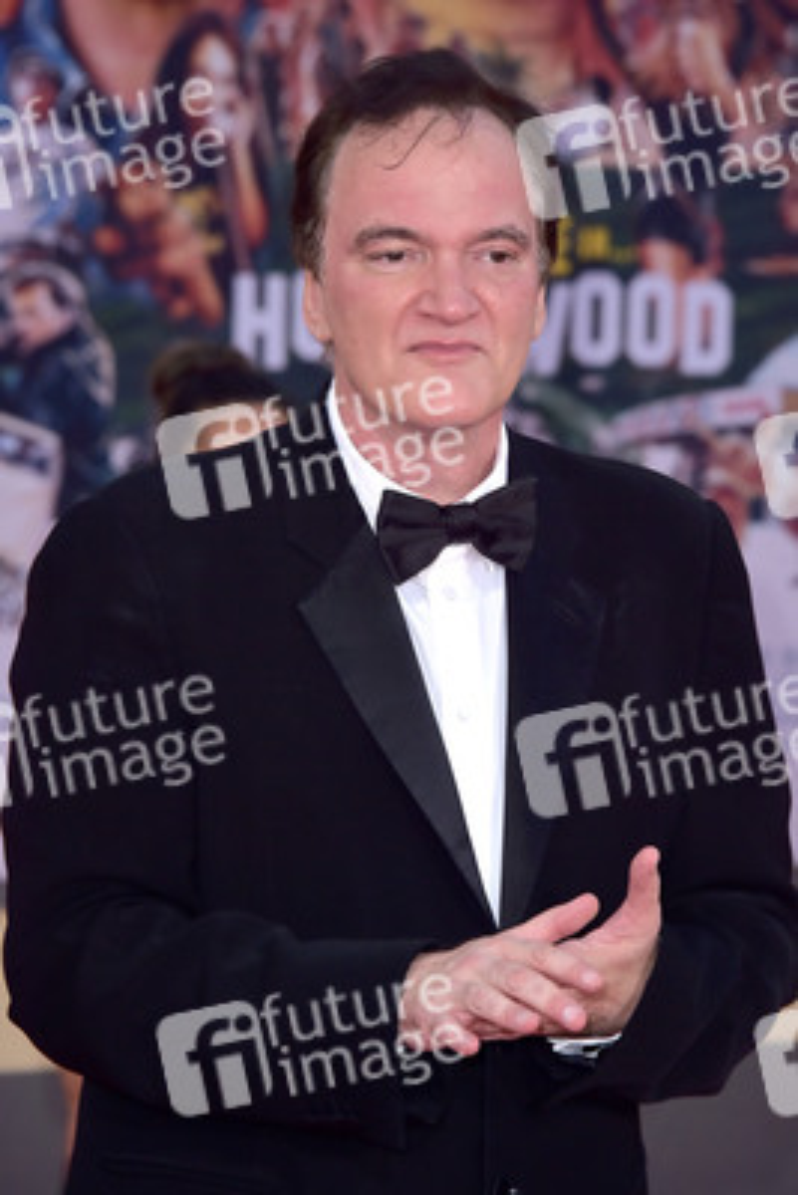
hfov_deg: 8.1
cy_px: 598
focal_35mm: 170
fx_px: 5647
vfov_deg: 12.1
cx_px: 399
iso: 800
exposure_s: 1/250
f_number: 7.1
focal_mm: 170
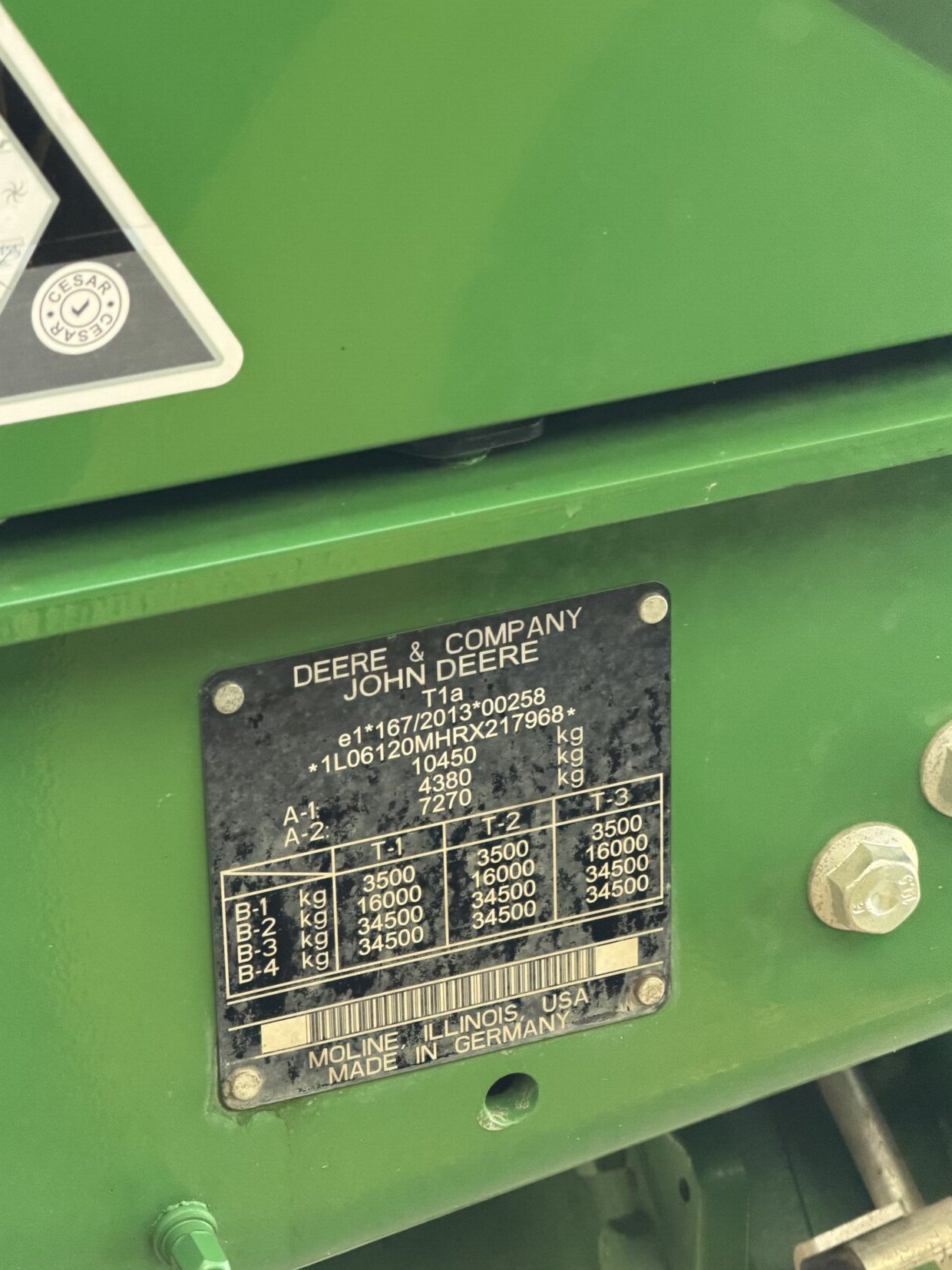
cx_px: 424
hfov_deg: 12.2
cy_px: 691
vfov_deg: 16.3
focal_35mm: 121
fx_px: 4436
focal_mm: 16.89
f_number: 2.8
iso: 640
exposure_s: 1/77
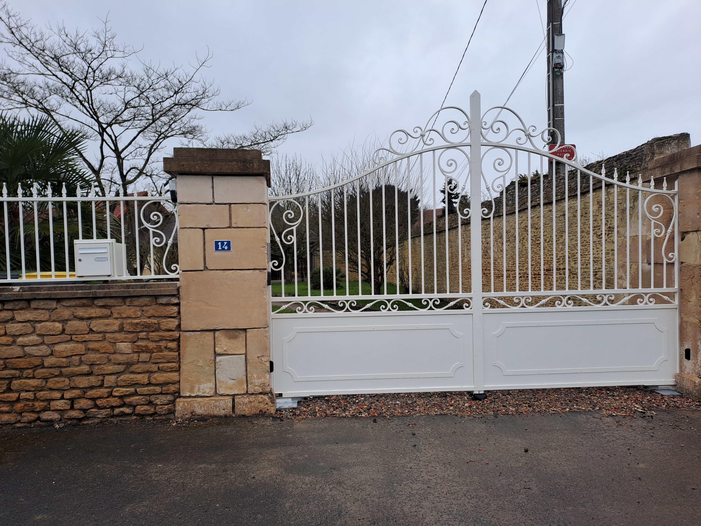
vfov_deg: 54.9
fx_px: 506
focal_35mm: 25
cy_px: 263
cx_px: 350
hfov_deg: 69.4
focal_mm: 4.65
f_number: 1.8
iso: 40
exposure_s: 1/50
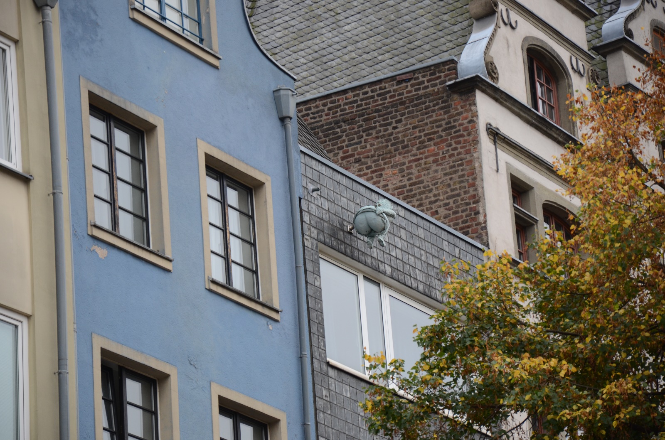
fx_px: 2903
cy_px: 220
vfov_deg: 8.7
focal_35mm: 158
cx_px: 332
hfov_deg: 13.1
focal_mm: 105
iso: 400
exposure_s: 1/125
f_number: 5.6
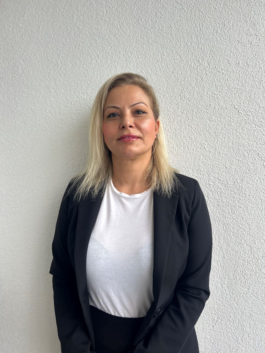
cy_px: 176
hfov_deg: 53.1
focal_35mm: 26
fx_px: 265
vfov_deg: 67.3
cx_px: 132
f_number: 1.5
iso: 50
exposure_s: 1/342
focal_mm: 5.7
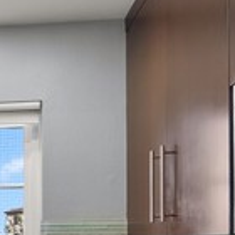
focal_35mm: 62
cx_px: -94
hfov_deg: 23.5
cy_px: 259
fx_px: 476
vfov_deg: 25.6
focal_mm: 16
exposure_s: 1/3
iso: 640
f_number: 9
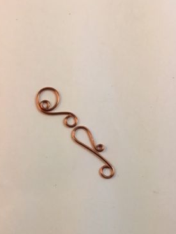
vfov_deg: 34.9
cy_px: 168
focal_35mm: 54
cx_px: 98
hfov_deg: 27.1
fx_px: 365
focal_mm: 3.3
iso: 25
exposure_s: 1/167
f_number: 2.4
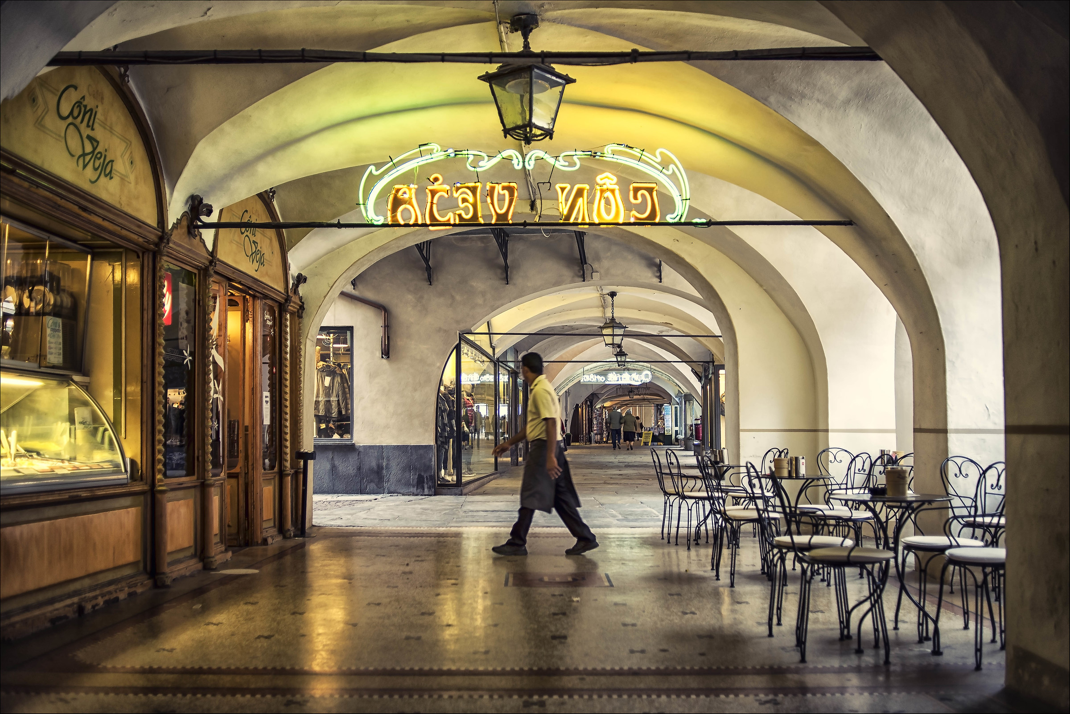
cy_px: 357
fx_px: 1041
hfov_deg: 54.4
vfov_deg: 37.9
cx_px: 535
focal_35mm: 35
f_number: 2.5
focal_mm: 35
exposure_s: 1/80
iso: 320
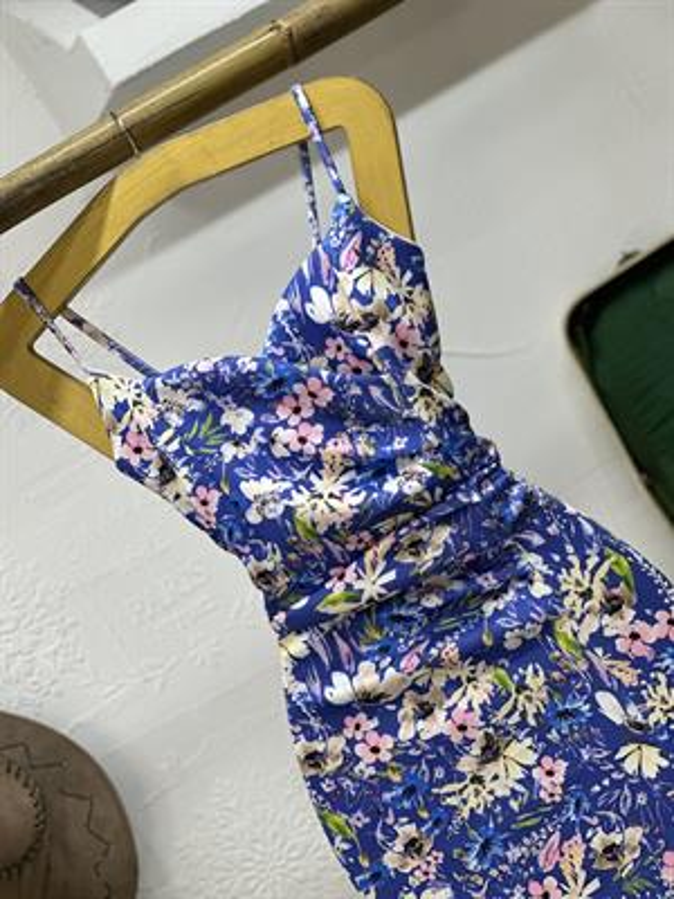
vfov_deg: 25.3
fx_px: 1999
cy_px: 450
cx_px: 337
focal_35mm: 77
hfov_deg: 19.1
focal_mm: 9
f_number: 2.8
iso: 160
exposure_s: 1/100
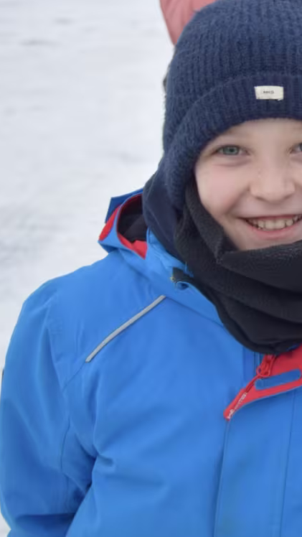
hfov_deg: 9.7
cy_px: 214
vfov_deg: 17.7
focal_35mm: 121
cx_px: 487
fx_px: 1722
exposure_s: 1/100
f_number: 5
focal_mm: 40
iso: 400
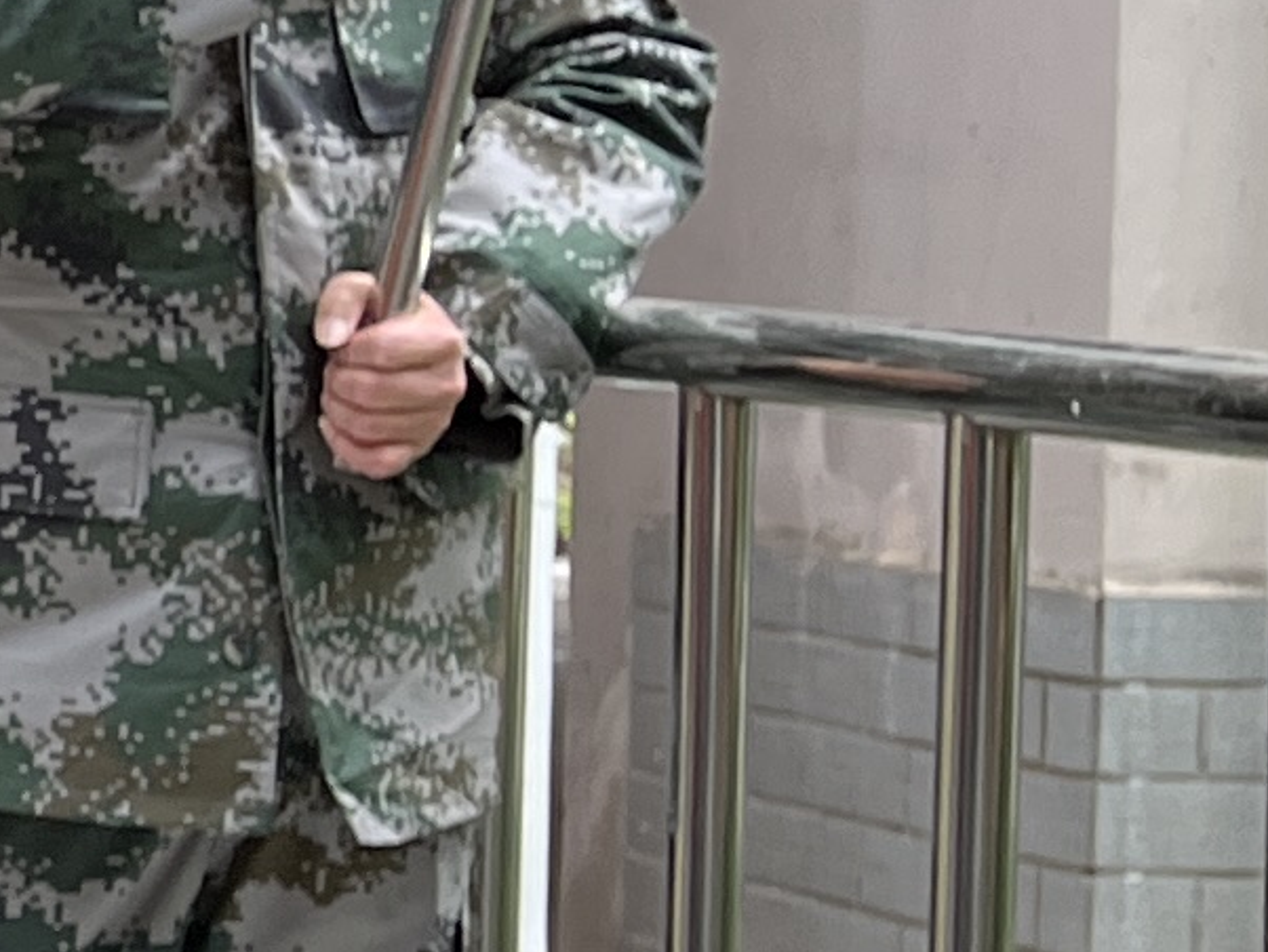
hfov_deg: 8.9
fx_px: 6376
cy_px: 362
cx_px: -2713
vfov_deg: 8.5
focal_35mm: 174
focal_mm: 5.1
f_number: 1.6
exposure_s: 1/357
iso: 50
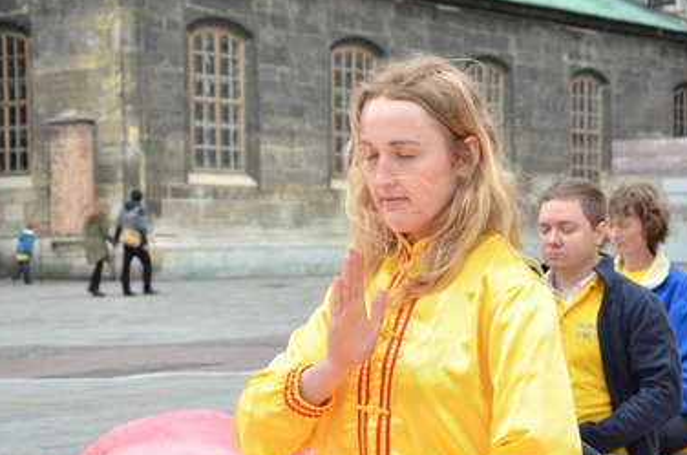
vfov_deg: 15.2
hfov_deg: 22.7
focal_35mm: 90
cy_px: 224
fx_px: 1707
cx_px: 439
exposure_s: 1/125
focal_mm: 45
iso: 200
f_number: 5.6
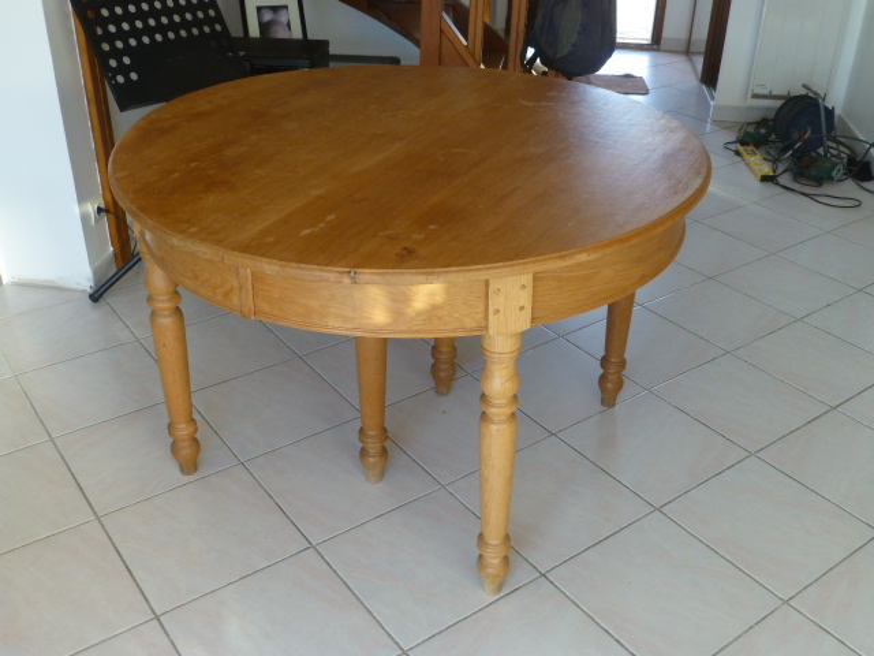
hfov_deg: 54.0
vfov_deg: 41.8
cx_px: 437
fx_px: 858
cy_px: 328
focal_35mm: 34
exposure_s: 1/60
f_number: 3.7
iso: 250
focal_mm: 6.1
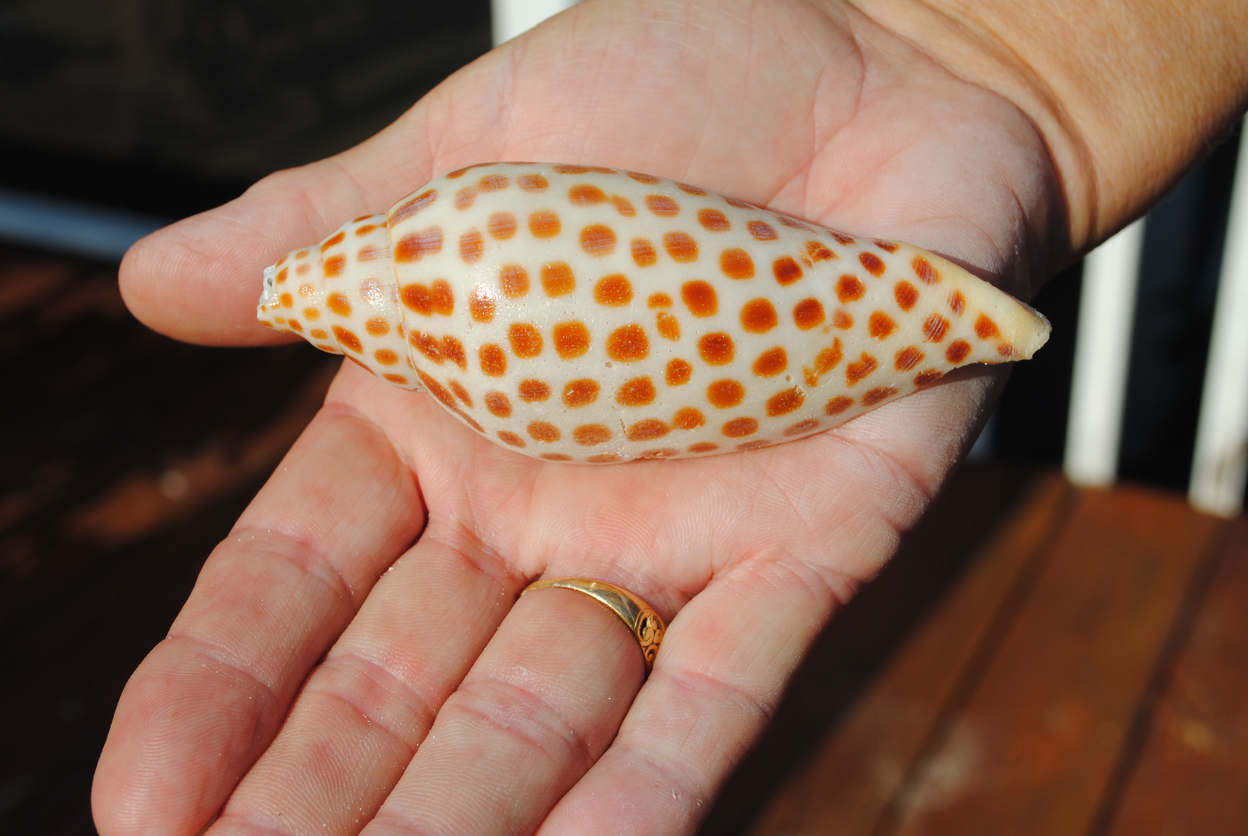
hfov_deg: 35.0
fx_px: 1978
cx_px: 624
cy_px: 418
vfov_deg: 23.8
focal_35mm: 57
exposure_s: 1/320
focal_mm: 38
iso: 100
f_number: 9
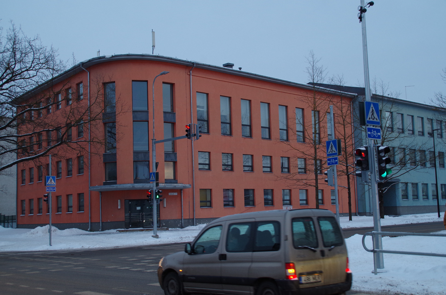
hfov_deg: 40.4
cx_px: 223
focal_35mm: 49
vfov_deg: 27.4
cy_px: 148
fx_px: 606
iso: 500
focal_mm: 33
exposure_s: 1/60
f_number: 6.3
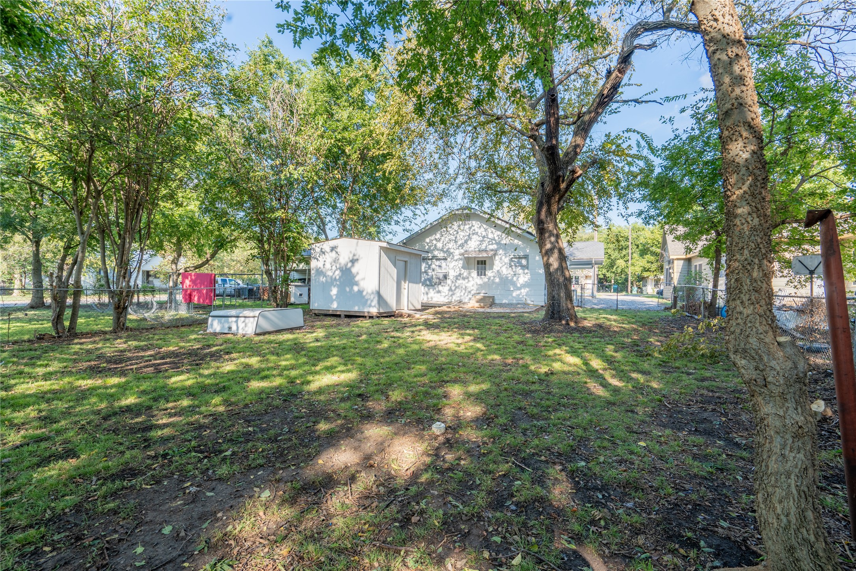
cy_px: 286
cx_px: 428
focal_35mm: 16
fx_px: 380
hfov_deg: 96.7
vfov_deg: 73.7
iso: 100
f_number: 9
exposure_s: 1/160
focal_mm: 16
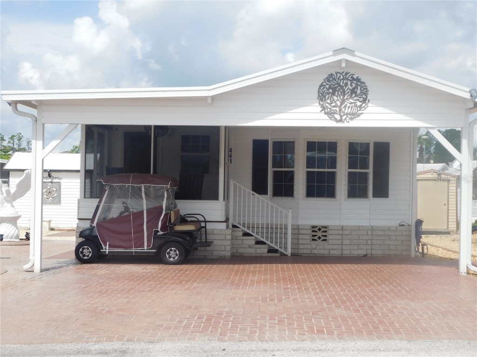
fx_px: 703
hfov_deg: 37.5
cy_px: 178
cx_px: 238
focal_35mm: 51
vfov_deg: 28.6
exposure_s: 1/1000
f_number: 3.8
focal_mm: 9
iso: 125
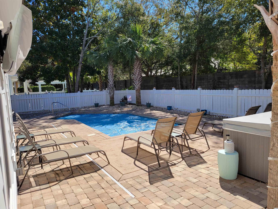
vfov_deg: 53.1
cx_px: 139
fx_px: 209
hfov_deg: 67.3
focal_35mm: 26
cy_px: 104
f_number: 1.8
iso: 40
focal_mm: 5.4
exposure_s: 1/1505
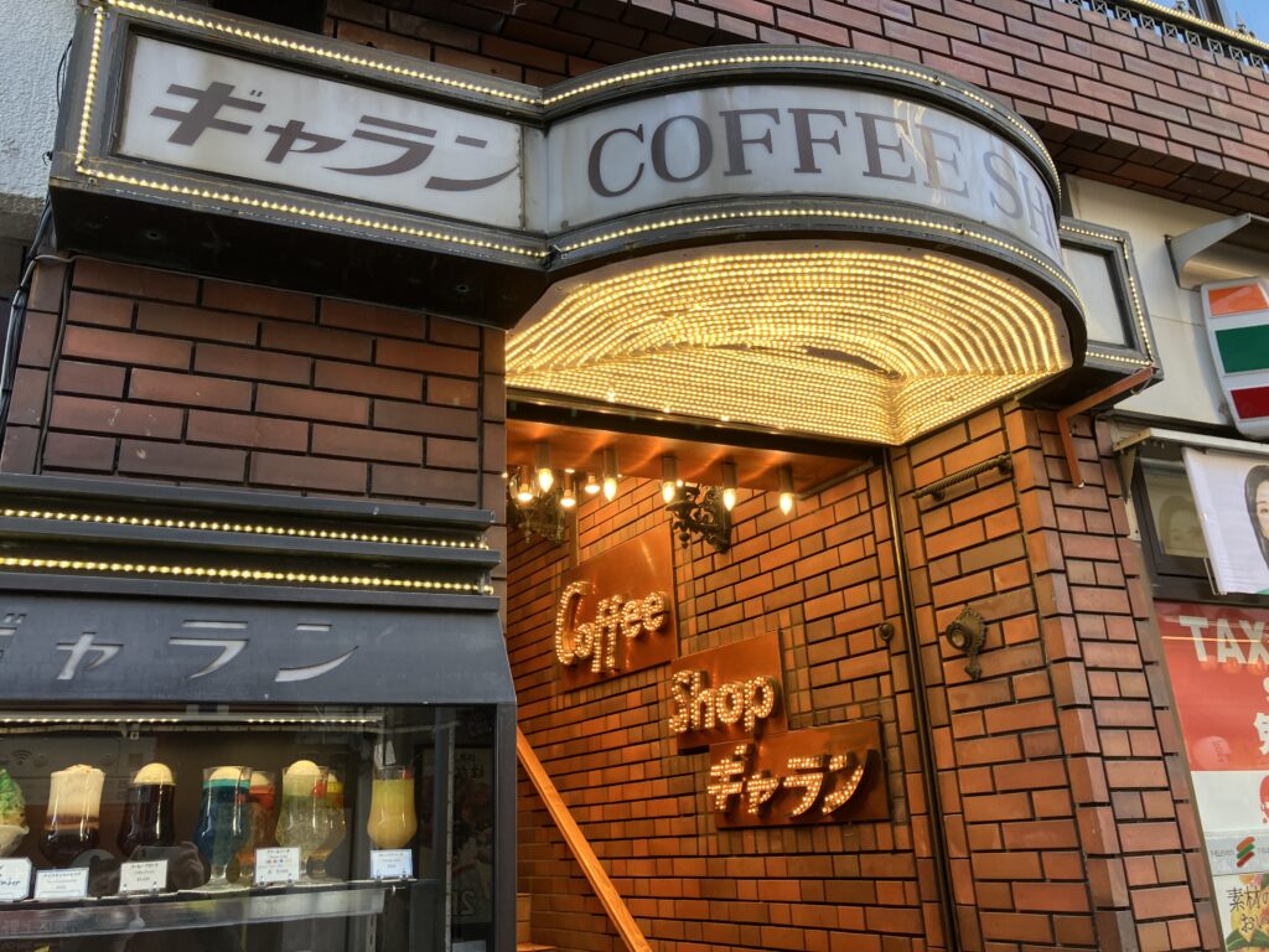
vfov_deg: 49.7
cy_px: 476
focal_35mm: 28
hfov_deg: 63.4
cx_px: 634
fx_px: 1026
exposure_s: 1/100
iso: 40
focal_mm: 3.99
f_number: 1.8
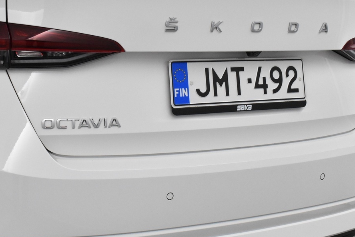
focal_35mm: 74
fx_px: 729
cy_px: 102
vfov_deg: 18.5
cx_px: 104
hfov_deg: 27.1
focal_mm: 27
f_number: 6.3
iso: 3200
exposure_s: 1/160
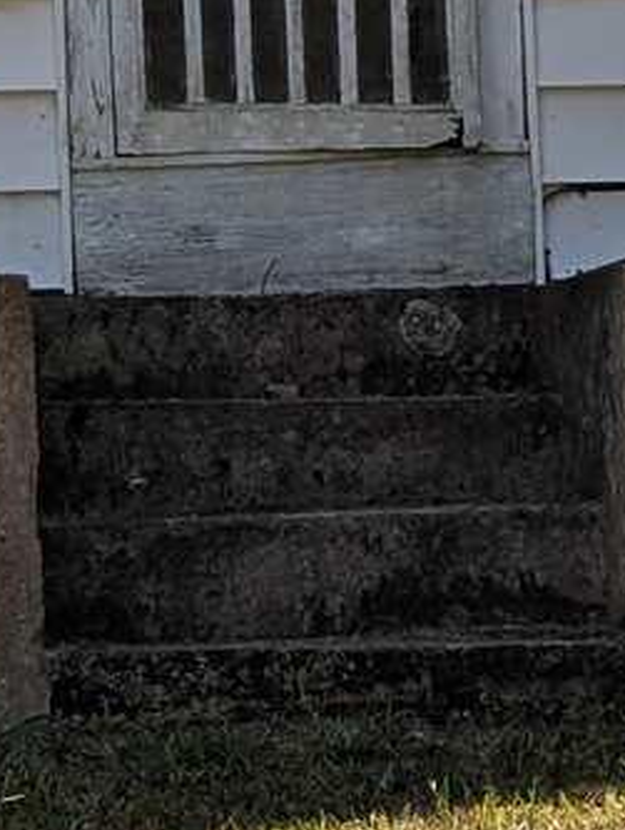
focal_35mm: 166
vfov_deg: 11.9
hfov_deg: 9.0
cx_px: 411
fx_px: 3983
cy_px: 494
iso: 16
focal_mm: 6.9
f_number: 1.68
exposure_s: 1/1212
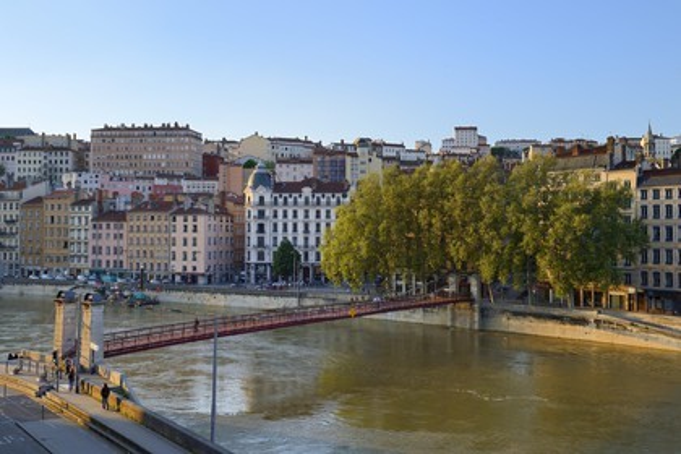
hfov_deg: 50.7
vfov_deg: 35.1
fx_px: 719
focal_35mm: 38
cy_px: 227
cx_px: 340
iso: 200
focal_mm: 38
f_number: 9
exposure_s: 1/160
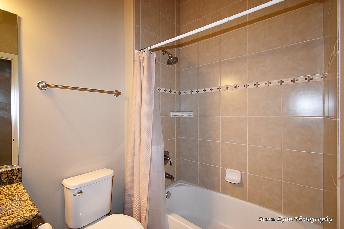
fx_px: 143
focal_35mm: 15
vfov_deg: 77.3
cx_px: 172
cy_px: 114
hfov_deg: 100.4
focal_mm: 10
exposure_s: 1/80
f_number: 4.5
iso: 800
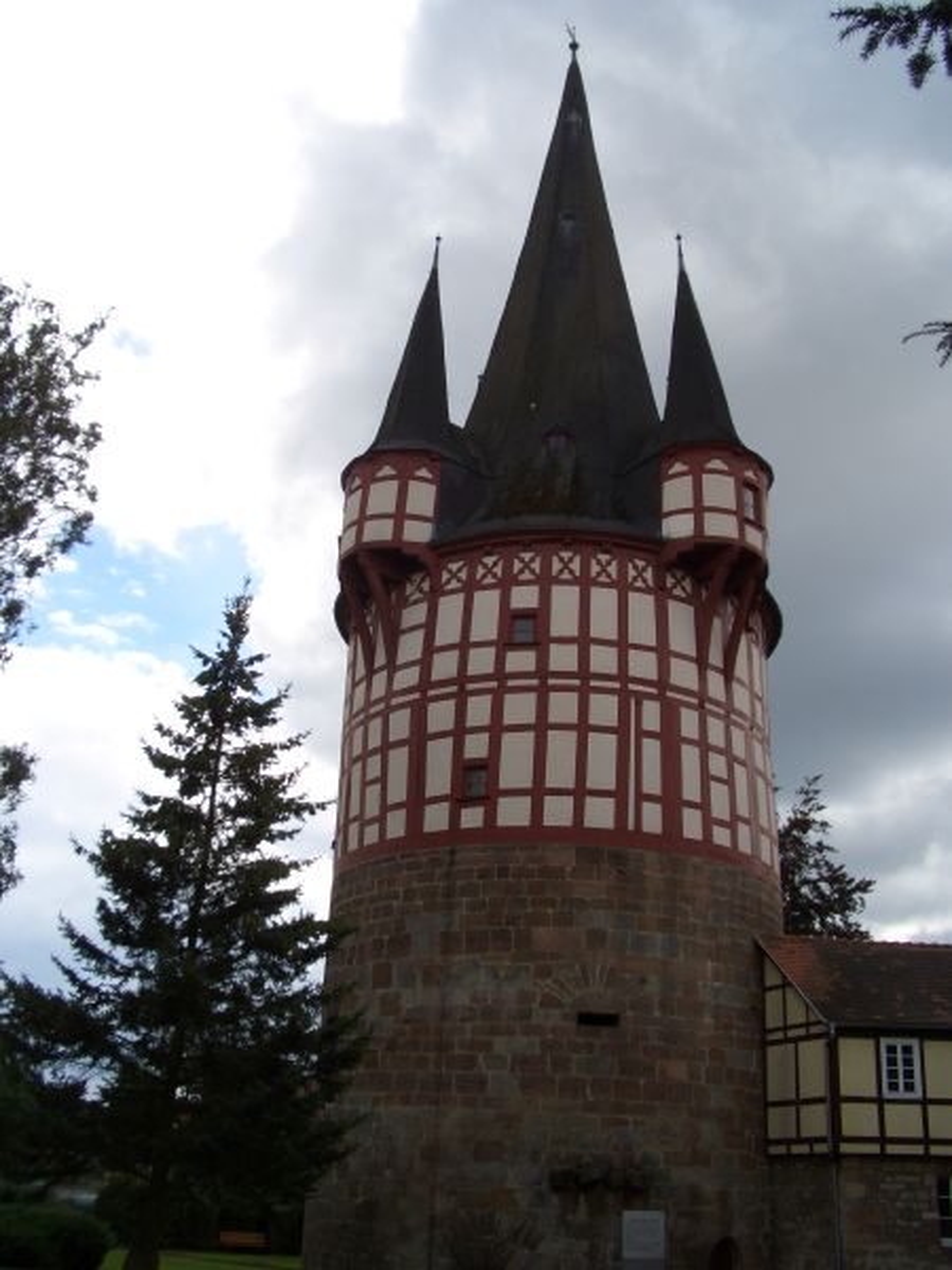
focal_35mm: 35
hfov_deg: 40.7
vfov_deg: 52.6
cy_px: 635
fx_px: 1283
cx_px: 476
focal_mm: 5.8
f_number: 4.3
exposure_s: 1/400
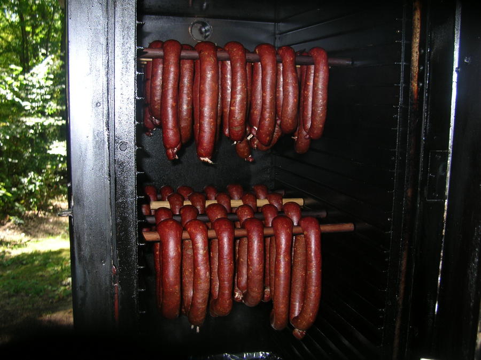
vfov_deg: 39.6
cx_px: 240
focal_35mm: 36
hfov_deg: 51.4
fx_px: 500
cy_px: 180
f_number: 2.7
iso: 50
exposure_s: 1/60.1
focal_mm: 6
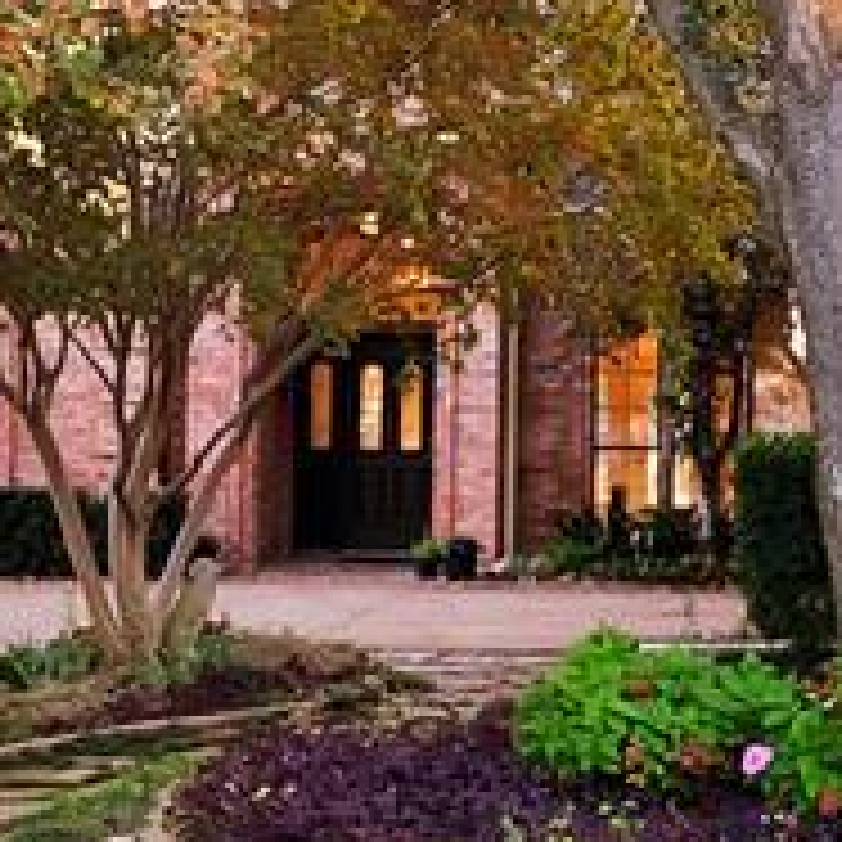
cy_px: 493
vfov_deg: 20.6
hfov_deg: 20.4
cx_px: 684
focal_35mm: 84
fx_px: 2312
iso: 640
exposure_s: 1/13
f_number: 9
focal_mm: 18
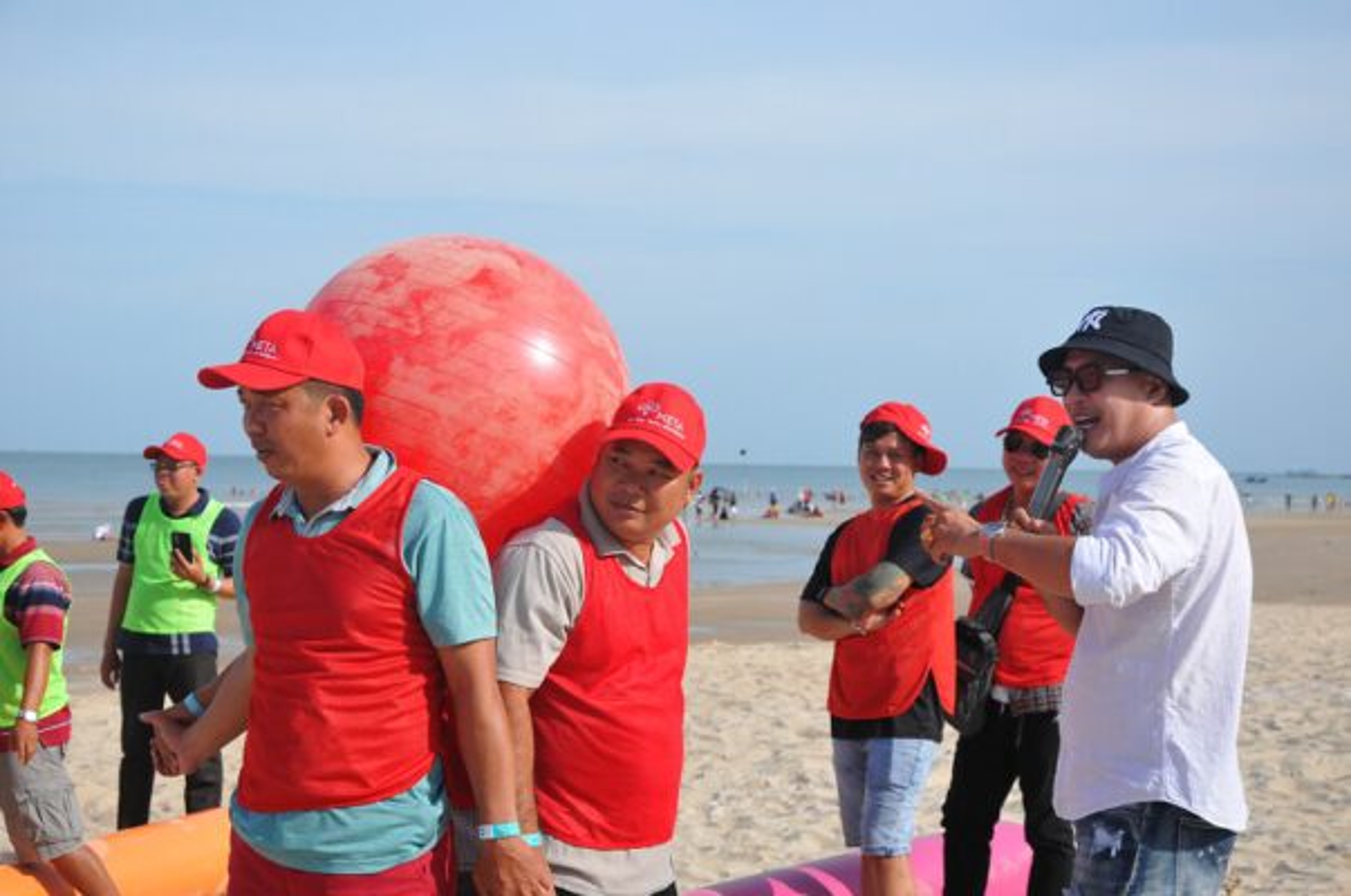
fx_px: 2360
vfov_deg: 21.5
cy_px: 448
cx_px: 676
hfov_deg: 31.9
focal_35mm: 63
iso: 1000
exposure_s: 1/4000
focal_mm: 42
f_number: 6.3
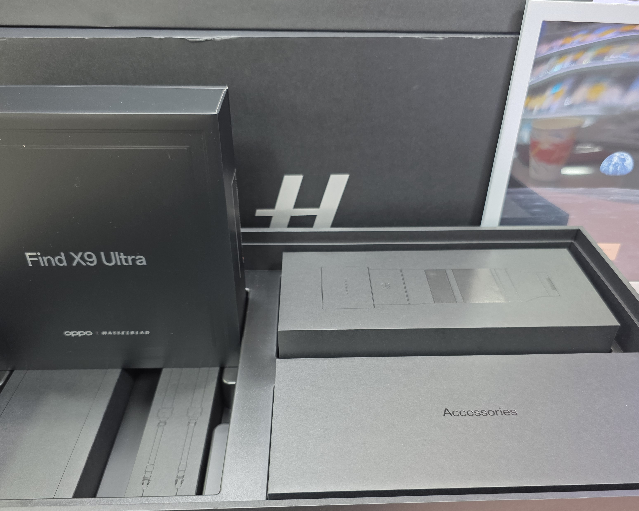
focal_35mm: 29
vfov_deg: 49.7
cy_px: 300
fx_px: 548
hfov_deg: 60.5
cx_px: 320
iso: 200
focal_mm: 6.3
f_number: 1.7
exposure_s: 1/100
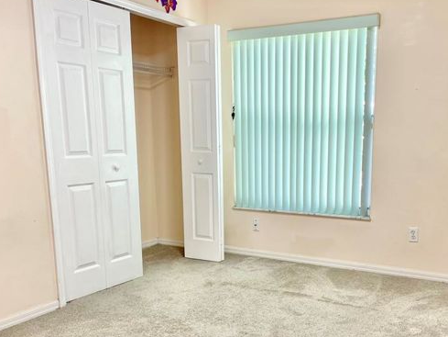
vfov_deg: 39.1
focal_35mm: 36
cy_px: 230
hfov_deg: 50.9
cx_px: 274
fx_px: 466
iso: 80
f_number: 1.6
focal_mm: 5.1
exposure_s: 1/60
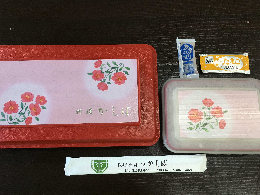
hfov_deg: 61.7
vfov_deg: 48.2
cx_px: 130
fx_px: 218
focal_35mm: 29
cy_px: 98
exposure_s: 1/120
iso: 32
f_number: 2.2
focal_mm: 4.15
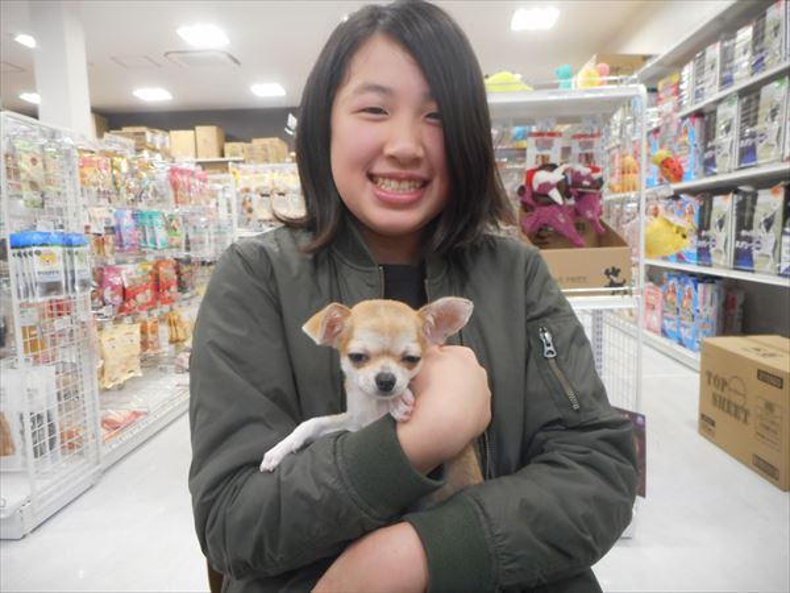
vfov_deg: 54.9
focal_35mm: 25
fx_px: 571
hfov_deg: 69.4
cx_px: 395
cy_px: 296
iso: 320
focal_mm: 4.5
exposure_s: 1/30
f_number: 3.7
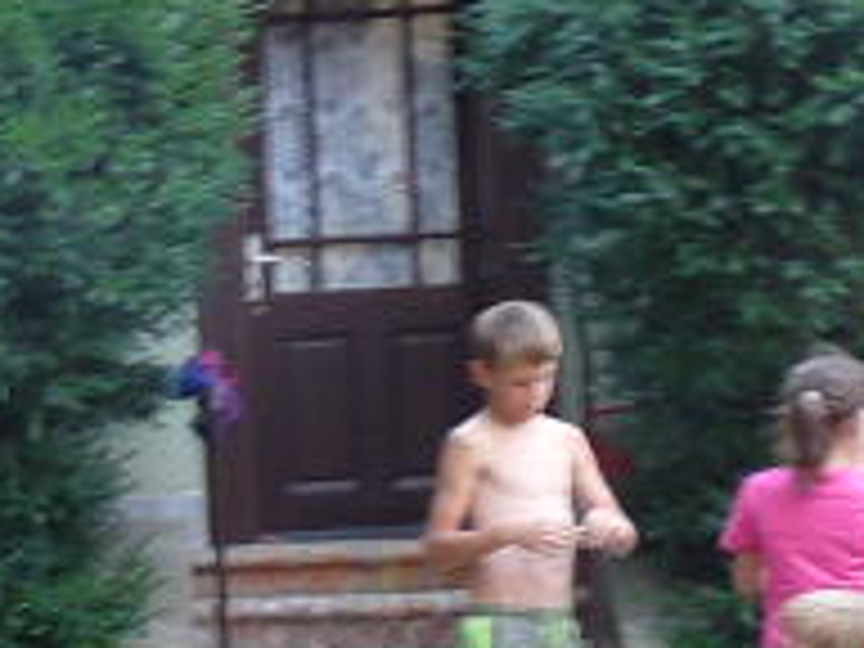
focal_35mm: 173
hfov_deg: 11.2
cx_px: -158
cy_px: 675
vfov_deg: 8.5
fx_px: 4318
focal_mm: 5.4
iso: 100
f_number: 3
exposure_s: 1/50
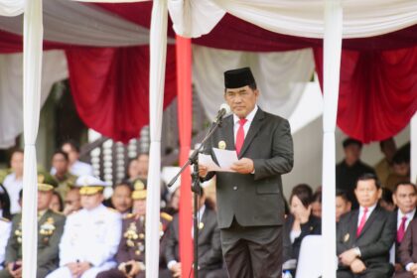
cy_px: 139
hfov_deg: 6.9
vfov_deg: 4.6
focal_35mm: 300
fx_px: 3475
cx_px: 208
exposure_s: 1/250
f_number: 2.8
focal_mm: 200
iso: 250
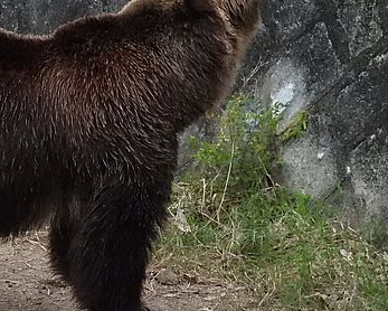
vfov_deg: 2.9
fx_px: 6204
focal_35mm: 540
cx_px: 86
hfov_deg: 3.6
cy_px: 83
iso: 1600
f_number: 4.5
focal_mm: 42.8
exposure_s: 1/640
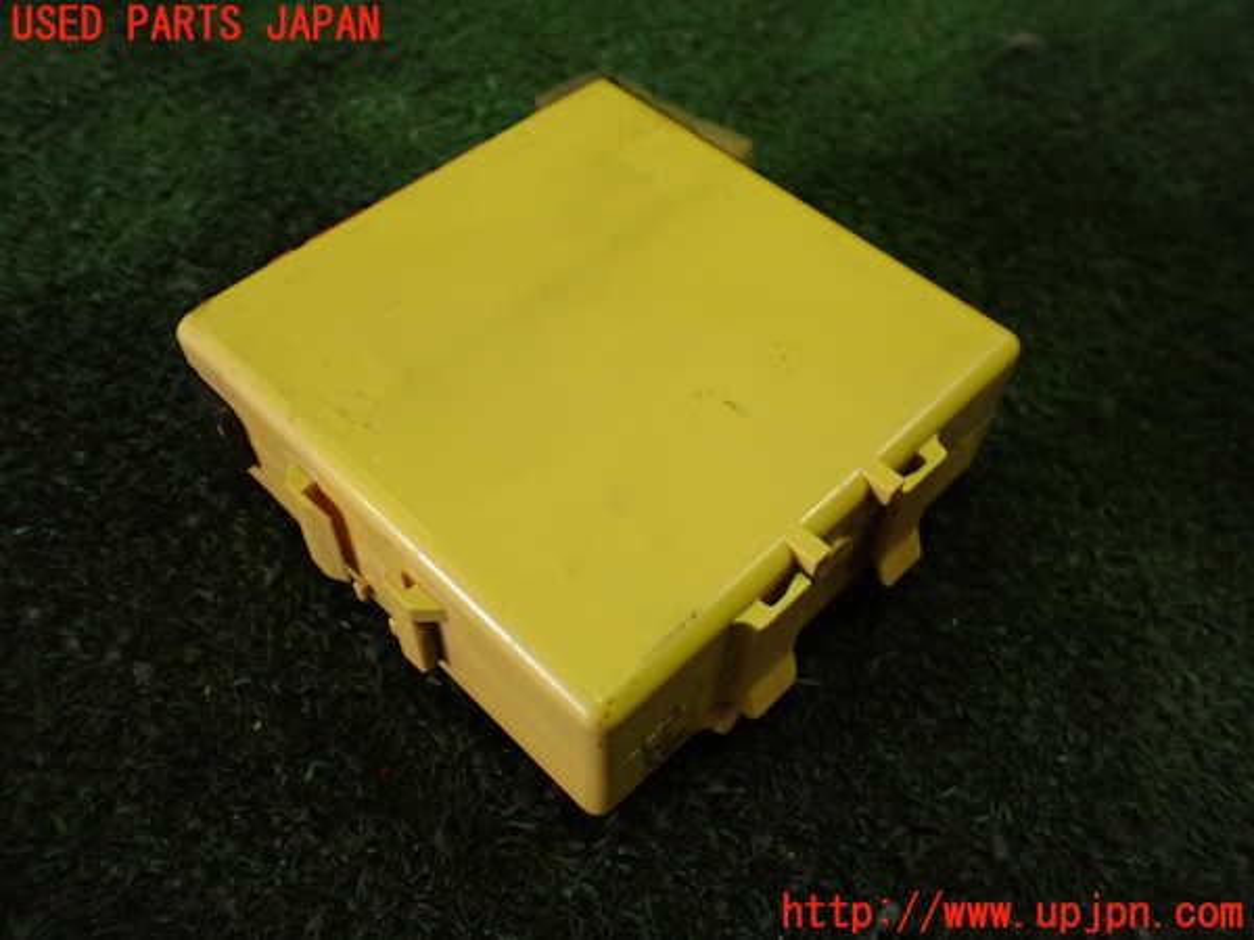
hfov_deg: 60.0
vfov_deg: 46.8
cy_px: 470
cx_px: 627
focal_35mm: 30
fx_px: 1087
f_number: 2.3
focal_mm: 5.4
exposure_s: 1/125
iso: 500
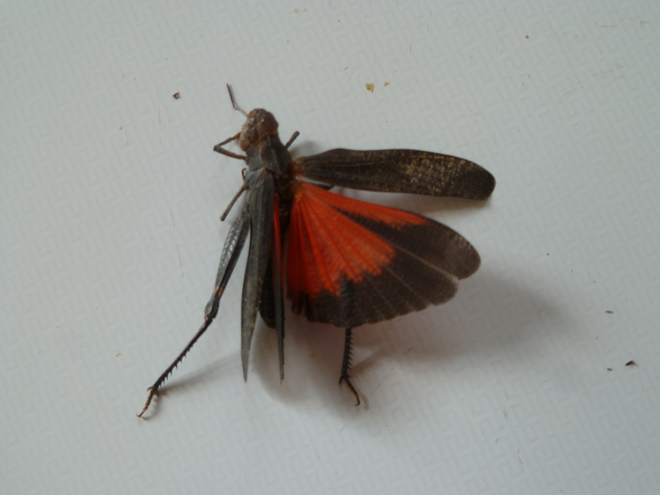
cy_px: 248
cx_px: 330
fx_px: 782
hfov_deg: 45.8
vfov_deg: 35.1
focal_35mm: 41
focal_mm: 7.4
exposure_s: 1/40
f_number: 3.7
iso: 80
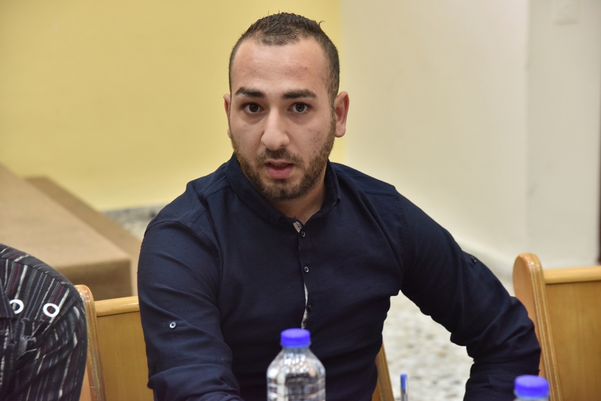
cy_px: 200
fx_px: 1753
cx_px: 300
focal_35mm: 105
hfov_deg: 19.5
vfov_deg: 13.0
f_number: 5.6
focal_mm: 105
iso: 2000
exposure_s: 1/125
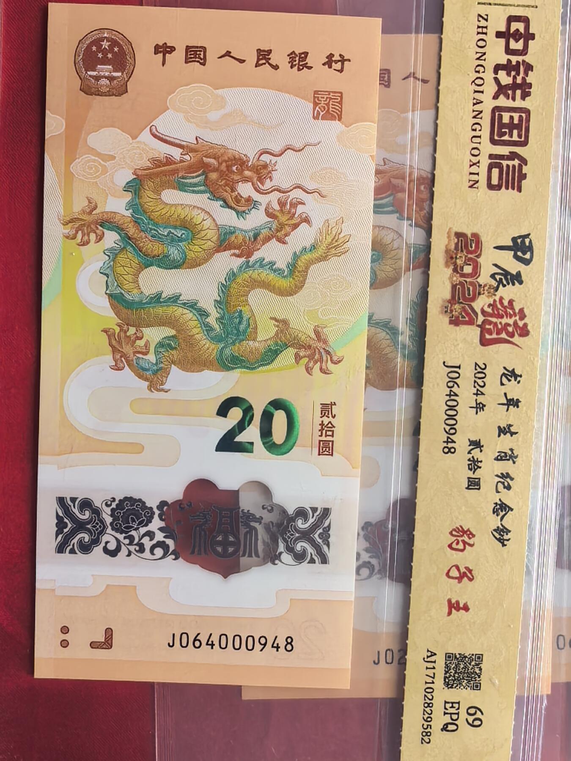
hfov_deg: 30.3
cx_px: 286
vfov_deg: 39.7
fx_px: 1056
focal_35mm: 48
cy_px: 380
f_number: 2.2
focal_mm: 1.95
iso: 50
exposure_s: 1/256
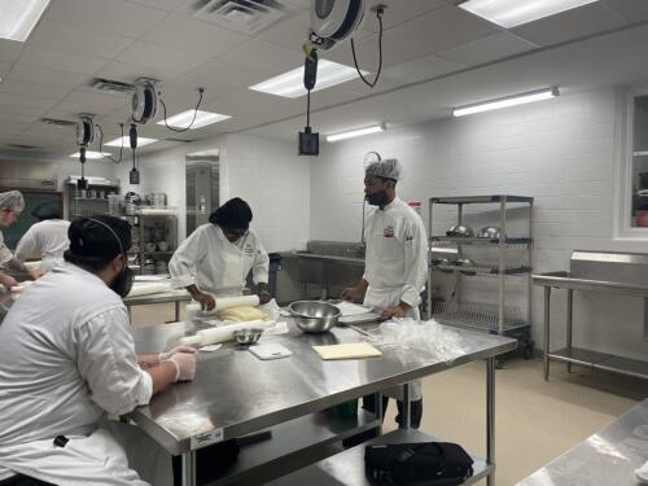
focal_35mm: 26
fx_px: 487
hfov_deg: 67.3
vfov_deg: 53.1
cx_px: 324
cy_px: 243
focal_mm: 4.2
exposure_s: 1/120
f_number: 1.6
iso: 50
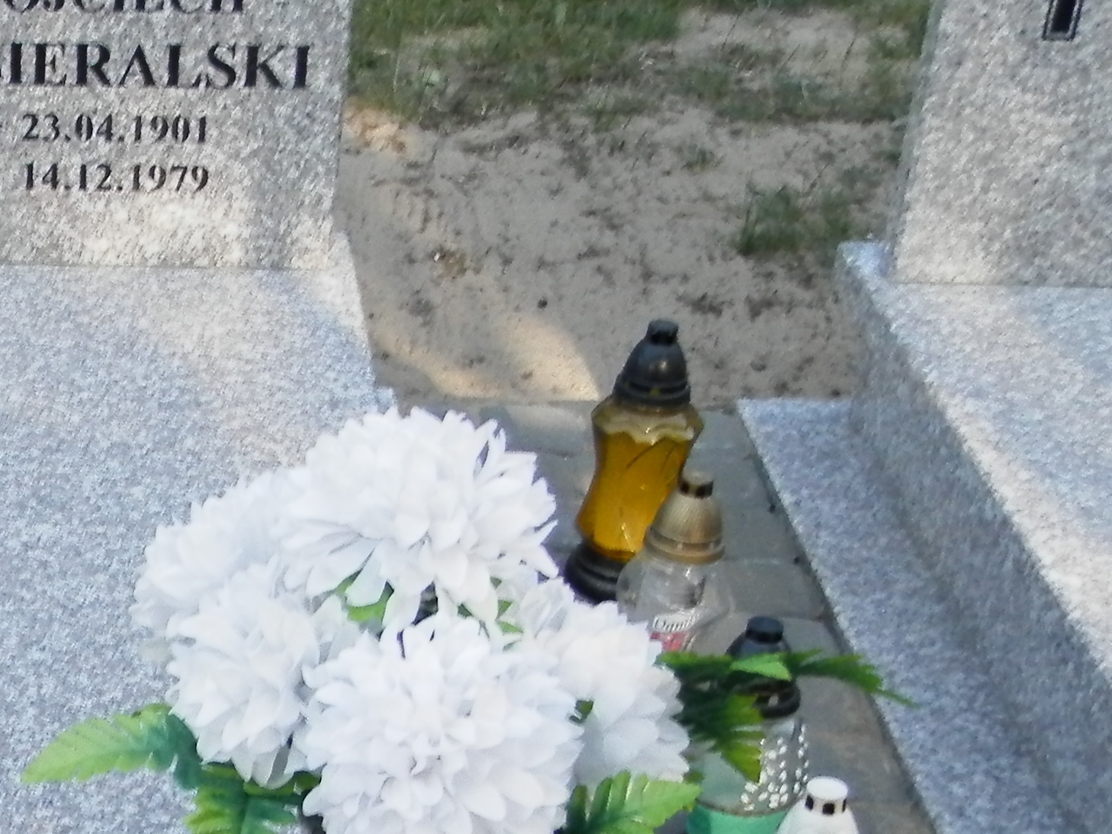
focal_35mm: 79
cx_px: -160
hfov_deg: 23.0
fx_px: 2538
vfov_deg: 18.4
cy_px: 711
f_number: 8.7
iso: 125
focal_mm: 4.5
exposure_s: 1/30
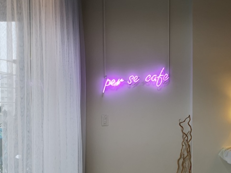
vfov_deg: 31.5
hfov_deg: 41.4
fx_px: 300
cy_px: 134
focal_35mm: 45
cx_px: 157
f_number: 1.8
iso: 50
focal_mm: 3.95
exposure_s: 1/90
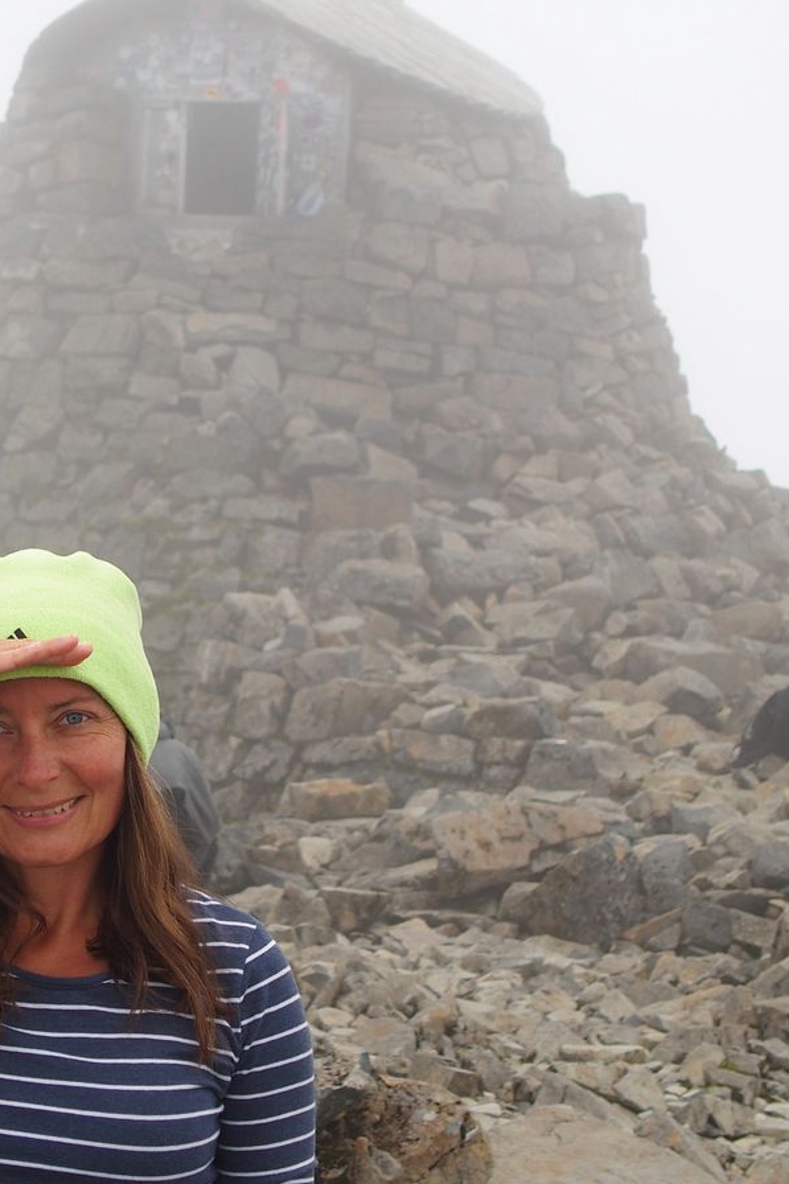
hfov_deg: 11.7
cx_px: 209
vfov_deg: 17.5
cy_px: 534
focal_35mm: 117
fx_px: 3848
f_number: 3.5
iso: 100
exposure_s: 1/500
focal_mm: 17.8
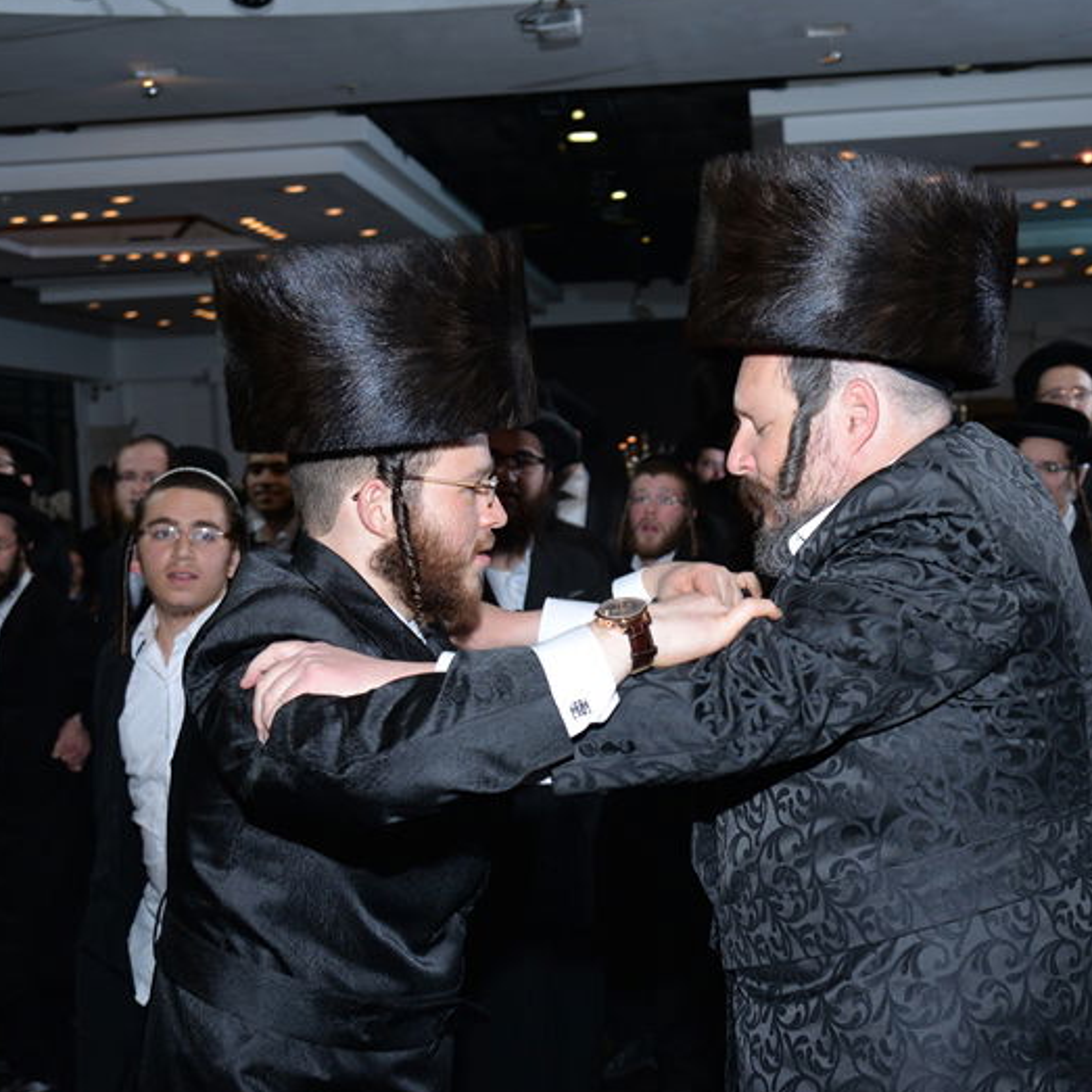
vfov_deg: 32.8
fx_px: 1856
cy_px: 545
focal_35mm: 52
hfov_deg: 32.7
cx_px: 658
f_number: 5
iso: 640
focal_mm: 40
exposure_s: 1/160
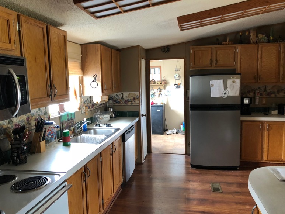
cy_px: 107
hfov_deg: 63.4
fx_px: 231
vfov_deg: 49.8
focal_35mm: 28
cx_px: 142
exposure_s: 1/15
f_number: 1.8
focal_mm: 3.99
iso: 50
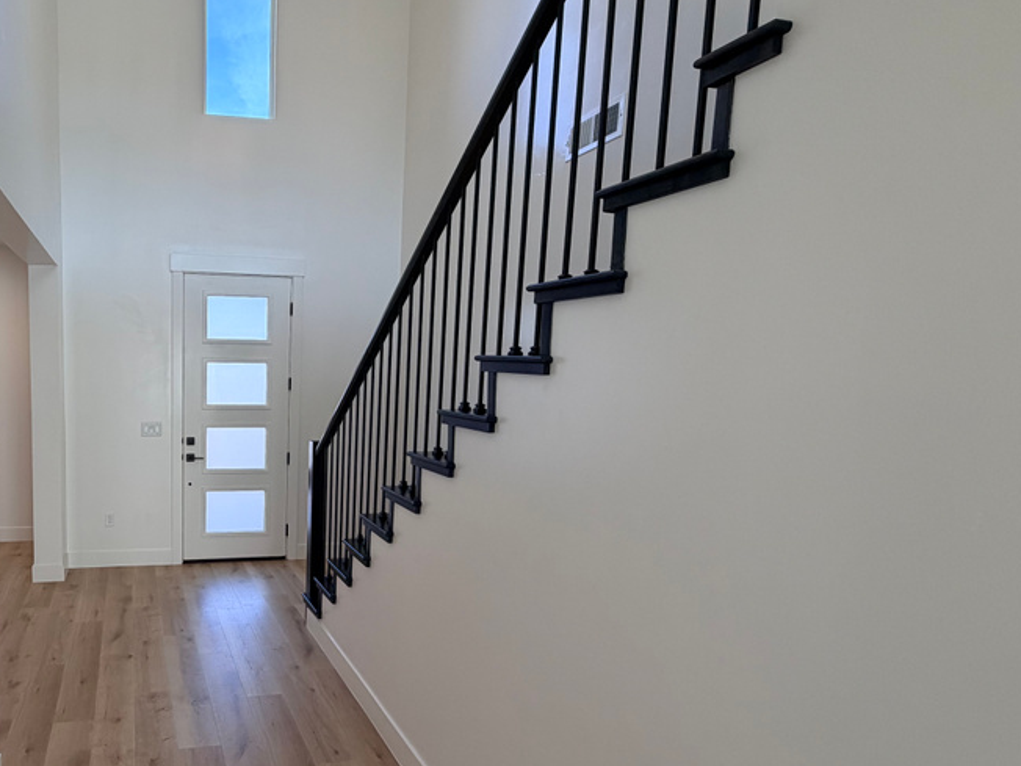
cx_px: 252
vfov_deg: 60.9
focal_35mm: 22
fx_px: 649
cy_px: 431
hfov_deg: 71.1
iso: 100
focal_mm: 2.22
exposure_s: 1/120
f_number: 2.2
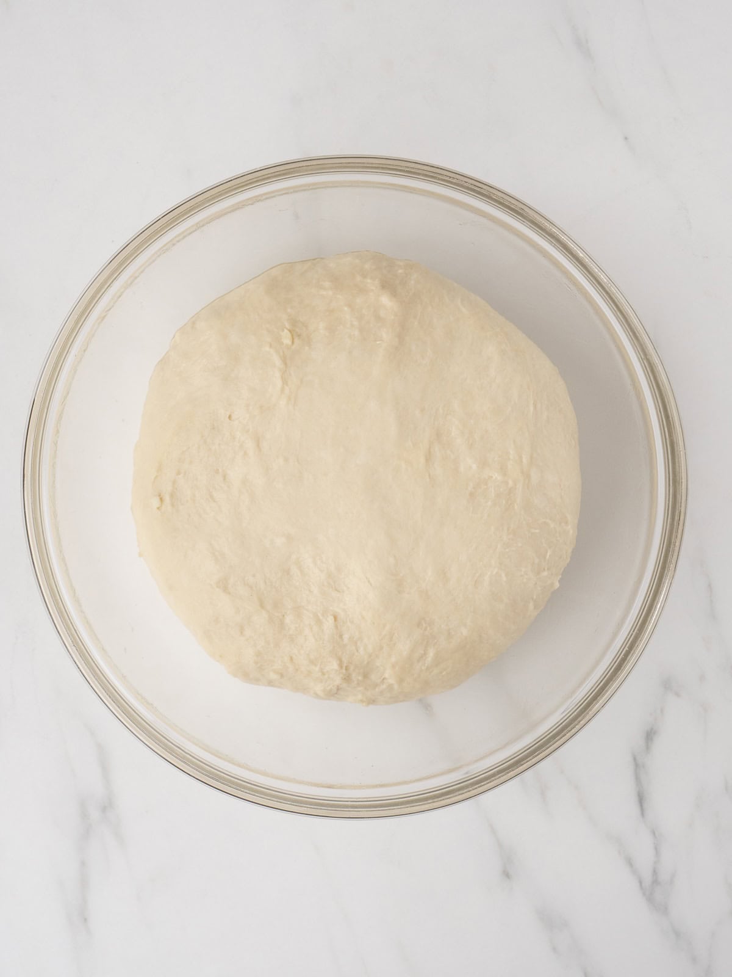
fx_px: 2707
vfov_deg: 20.4
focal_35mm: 96
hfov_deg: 15.4
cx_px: 366
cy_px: 488
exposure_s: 1/50
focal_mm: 48
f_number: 5.6
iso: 800
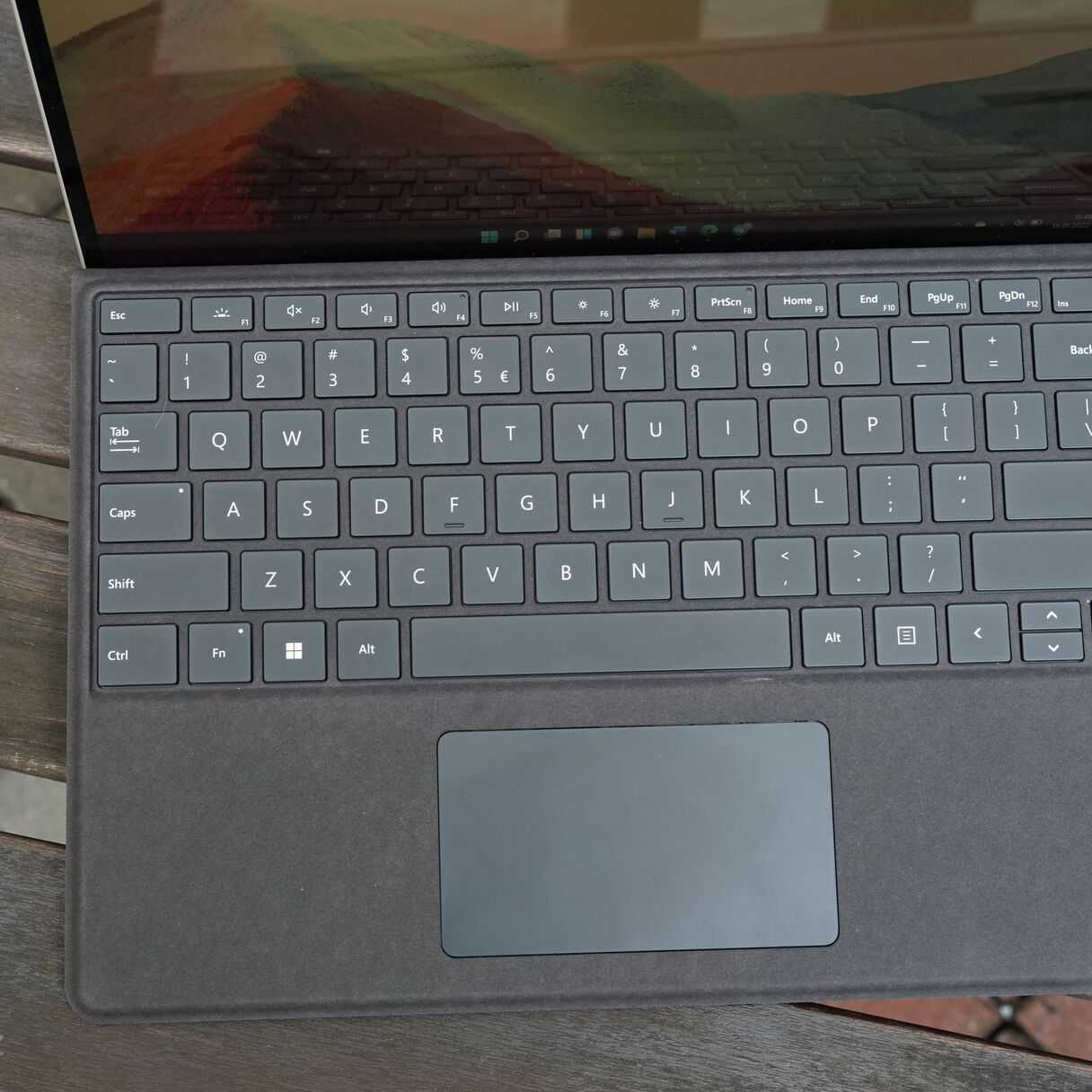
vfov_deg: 33.4
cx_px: 546
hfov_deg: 33.4
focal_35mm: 51
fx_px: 1820
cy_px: 523
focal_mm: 38
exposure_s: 1/160
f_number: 7.1
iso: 2000
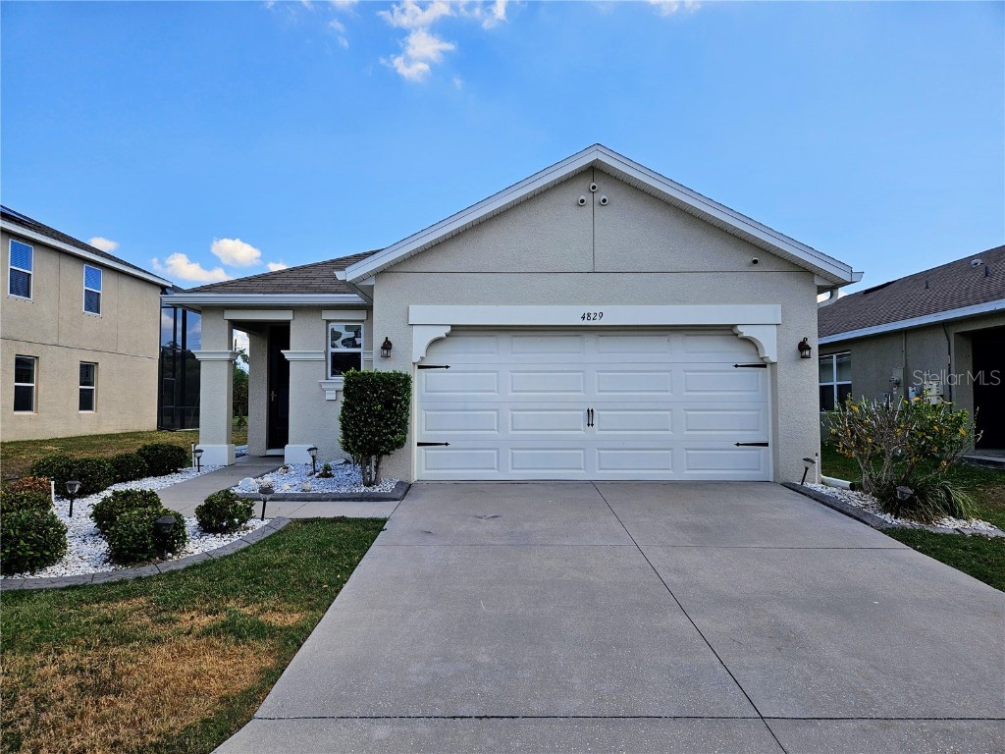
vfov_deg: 58.9
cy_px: 377
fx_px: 668
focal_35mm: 23
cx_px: 502
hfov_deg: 73.9
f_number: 1.8
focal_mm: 5.4
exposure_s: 1/2032
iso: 25
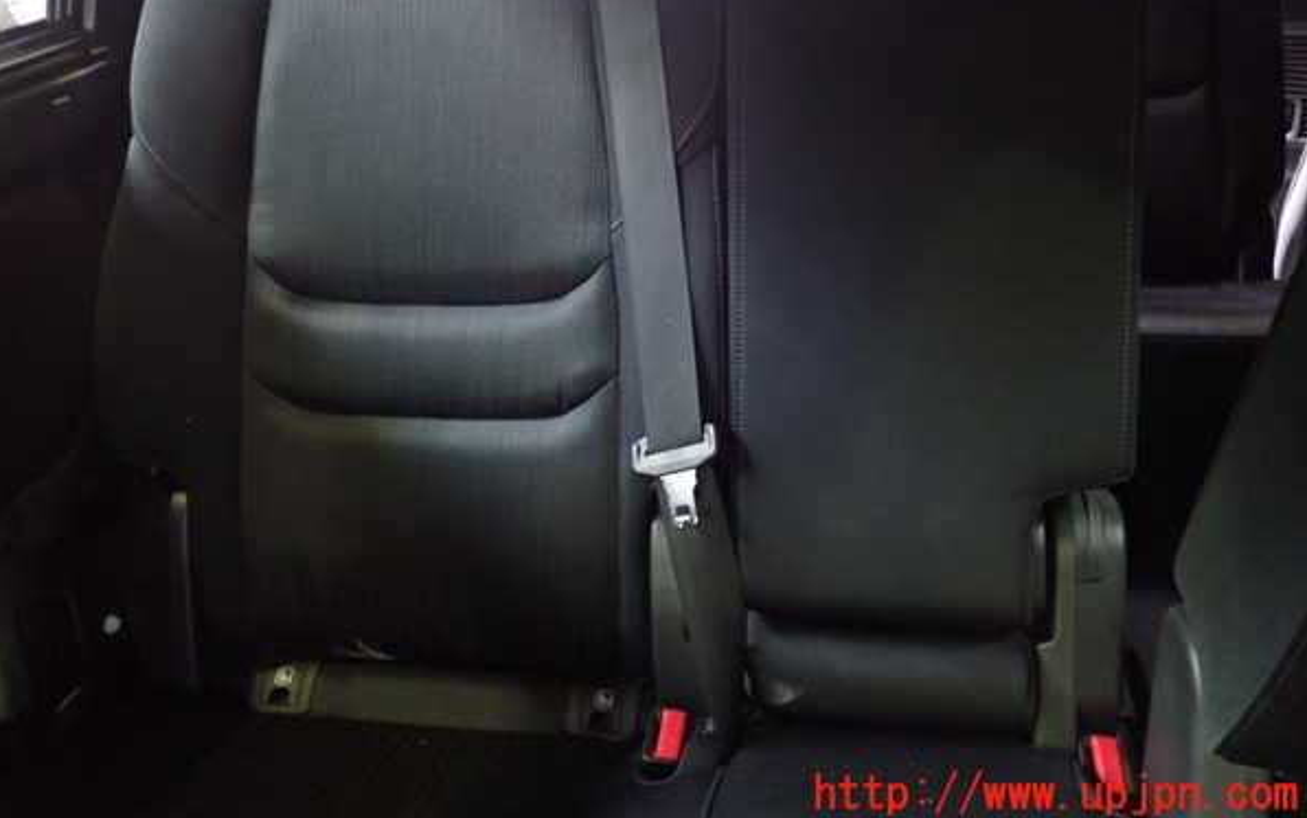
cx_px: 651
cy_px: 329
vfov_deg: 39.3
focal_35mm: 32
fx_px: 1140
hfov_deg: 59.6
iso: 800
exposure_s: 1/13
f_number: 2.3
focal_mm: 5.4
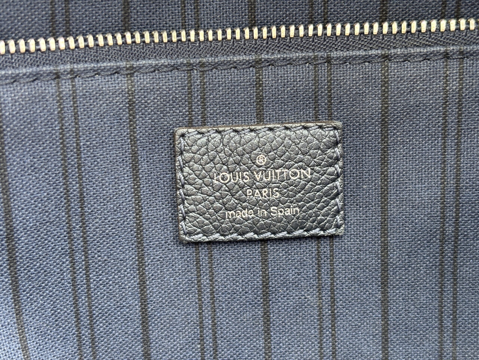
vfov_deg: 28.0
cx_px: 240
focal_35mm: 52
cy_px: 180
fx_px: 720
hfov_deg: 36.8
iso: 80
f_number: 1.6
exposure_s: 1/60
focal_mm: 5.96
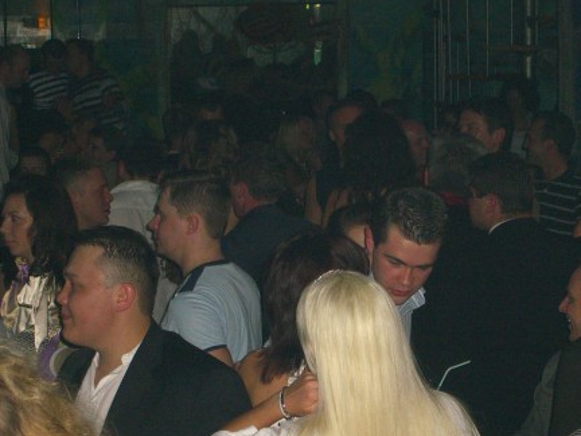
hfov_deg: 17.7
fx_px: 1863
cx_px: 296
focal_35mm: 111
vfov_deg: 13.3
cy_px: 258
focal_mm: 16.6
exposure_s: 1/60
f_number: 4.4
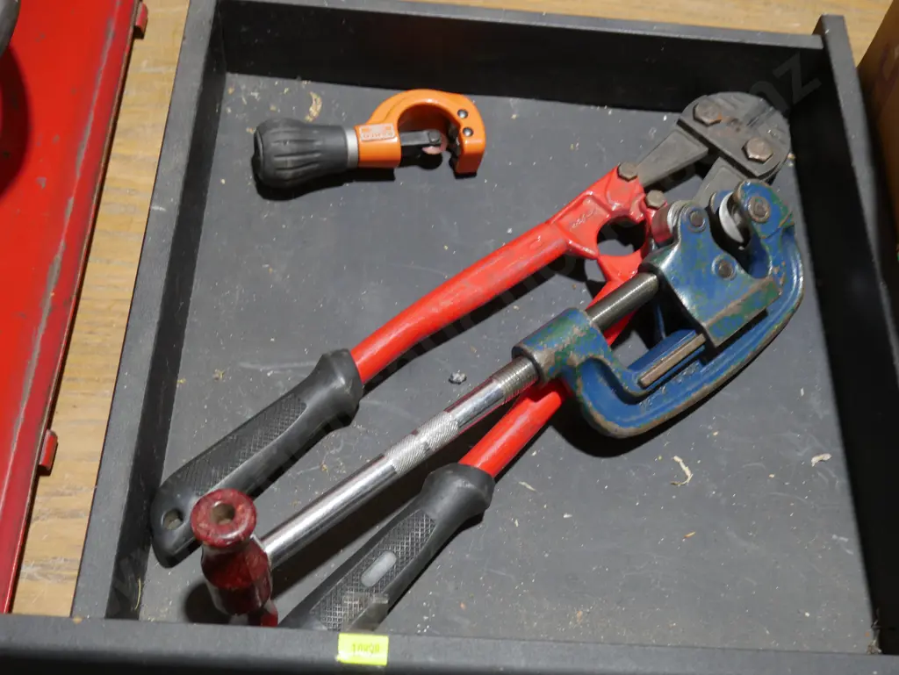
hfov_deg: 44.8
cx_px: 450
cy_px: 338
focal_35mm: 42
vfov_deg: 34.4
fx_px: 1091
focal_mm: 21
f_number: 4.6
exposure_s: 1/60
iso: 640
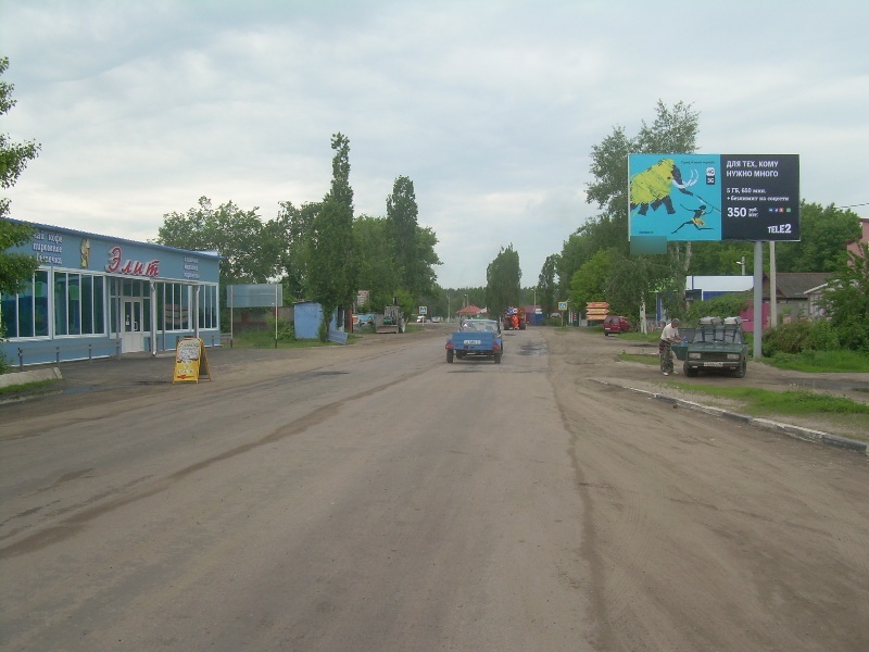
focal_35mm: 38
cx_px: 434
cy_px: 326
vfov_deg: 37.7
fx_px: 954
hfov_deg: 49.0
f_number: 4.6
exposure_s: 1/210
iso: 50
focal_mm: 6.3
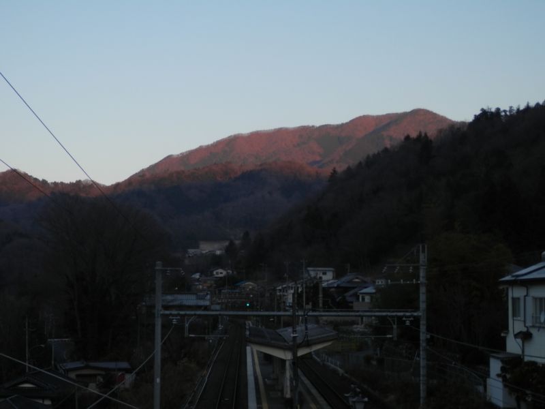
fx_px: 850
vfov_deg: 27.0
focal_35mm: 54
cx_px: 272
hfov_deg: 35.5
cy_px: 204
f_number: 4.1
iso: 80
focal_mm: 9.8
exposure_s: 1/160
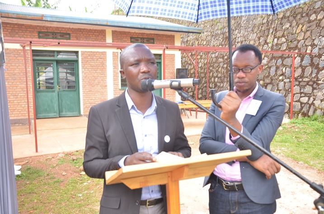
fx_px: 283
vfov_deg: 41.5
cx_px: 162
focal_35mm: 32
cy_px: 107
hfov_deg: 59.6
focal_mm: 21
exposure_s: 1/80
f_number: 4.5
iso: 100
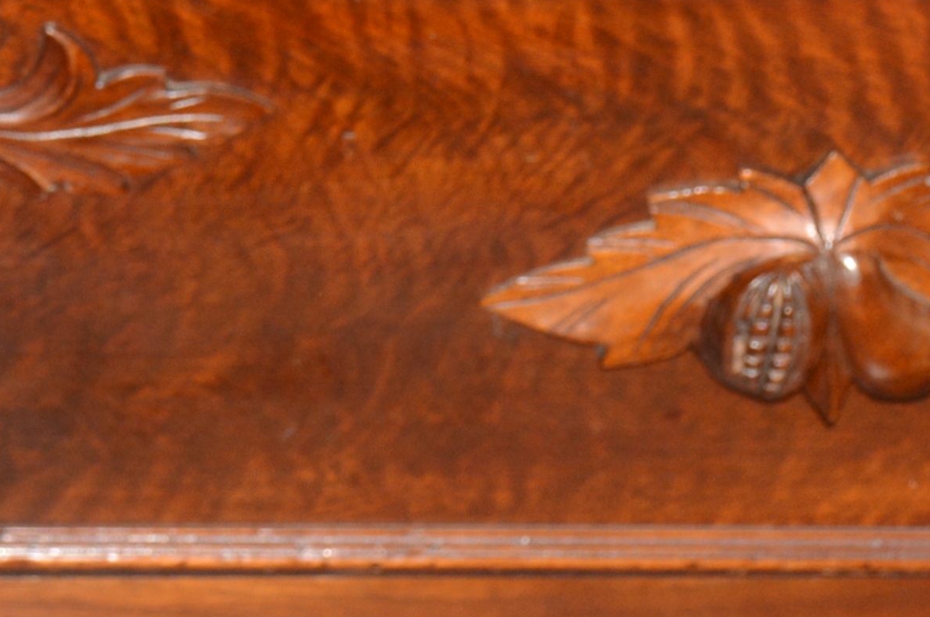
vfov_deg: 6.5
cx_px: -51
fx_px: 5302
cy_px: -392
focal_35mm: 206
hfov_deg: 9.9
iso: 200
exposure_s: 1/125
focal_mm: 27
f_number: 5.6
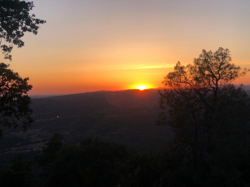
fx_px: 412
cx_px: 125
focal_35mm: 57
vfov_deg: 25.7
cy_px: 94
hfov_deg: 33.8
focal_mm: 6.6
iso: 20
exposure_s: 1/192
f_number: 2.8
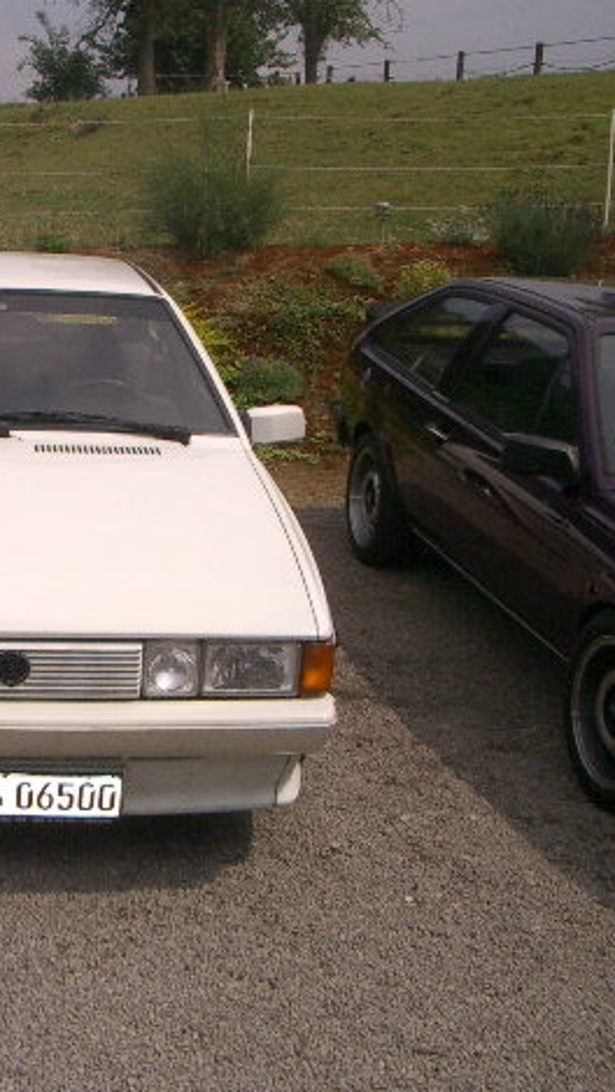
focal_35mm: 52
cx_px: 7
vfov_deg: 39.9
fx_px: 1507
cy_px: 554
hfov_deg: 22.2
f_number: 4.3
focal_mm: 5.8
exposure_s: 1/2000
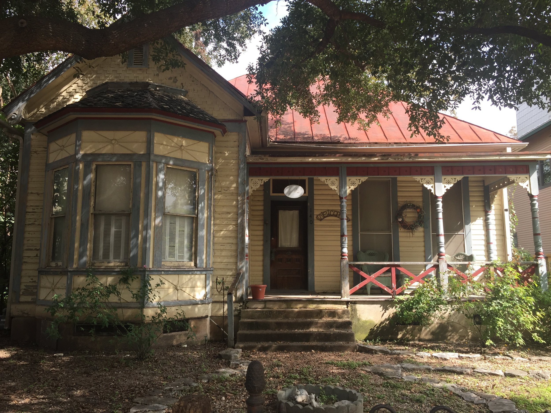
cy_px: 206
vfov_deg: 48.2
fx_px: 462
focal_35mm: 29
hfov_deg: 61.7
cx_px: 276
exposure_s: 1/430
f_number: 2.2
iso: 32
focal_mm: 4.15
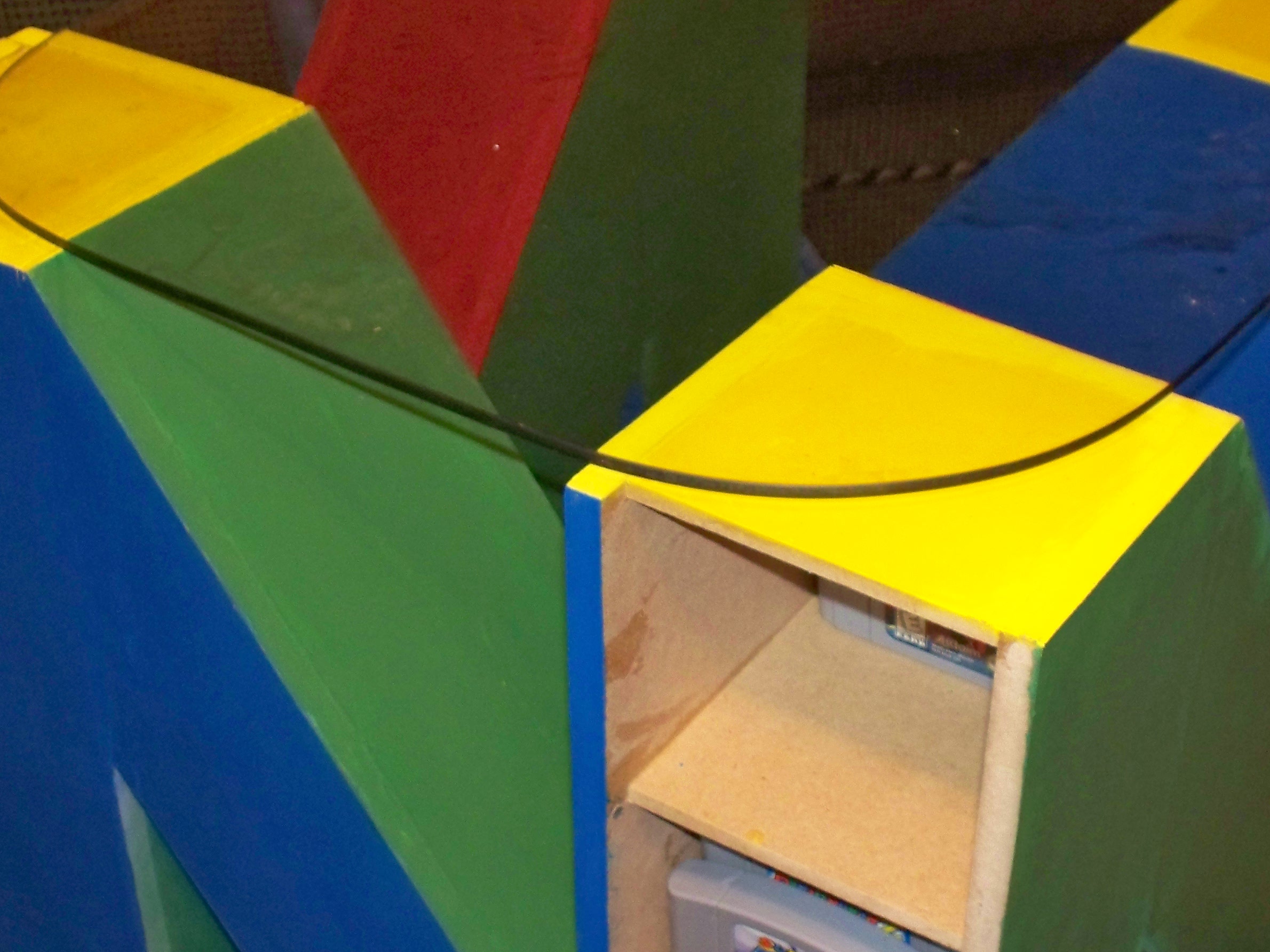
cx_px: 674
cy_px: 611
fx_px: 2348
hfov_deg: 30.3
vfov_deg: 22.9
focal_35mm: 64
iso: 200
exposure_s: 1/30
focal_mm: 7.54
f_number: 2.8
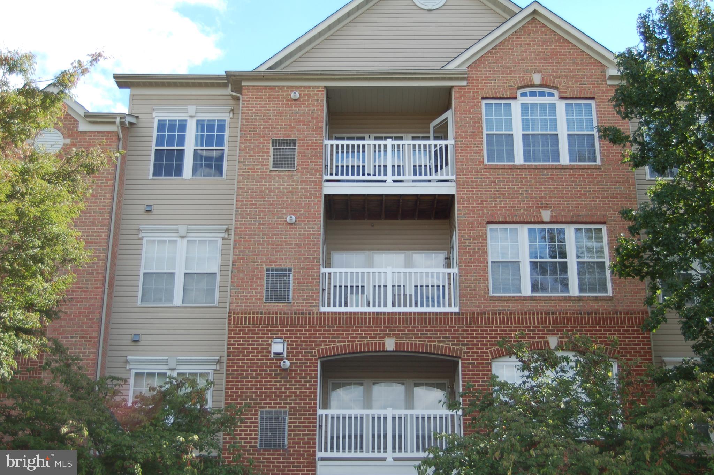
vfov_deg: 28.0
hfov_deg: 41.2
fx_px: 951
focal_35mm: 48
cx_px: 357
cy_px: 238
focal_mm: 32
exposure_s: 1/500
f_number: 4.5
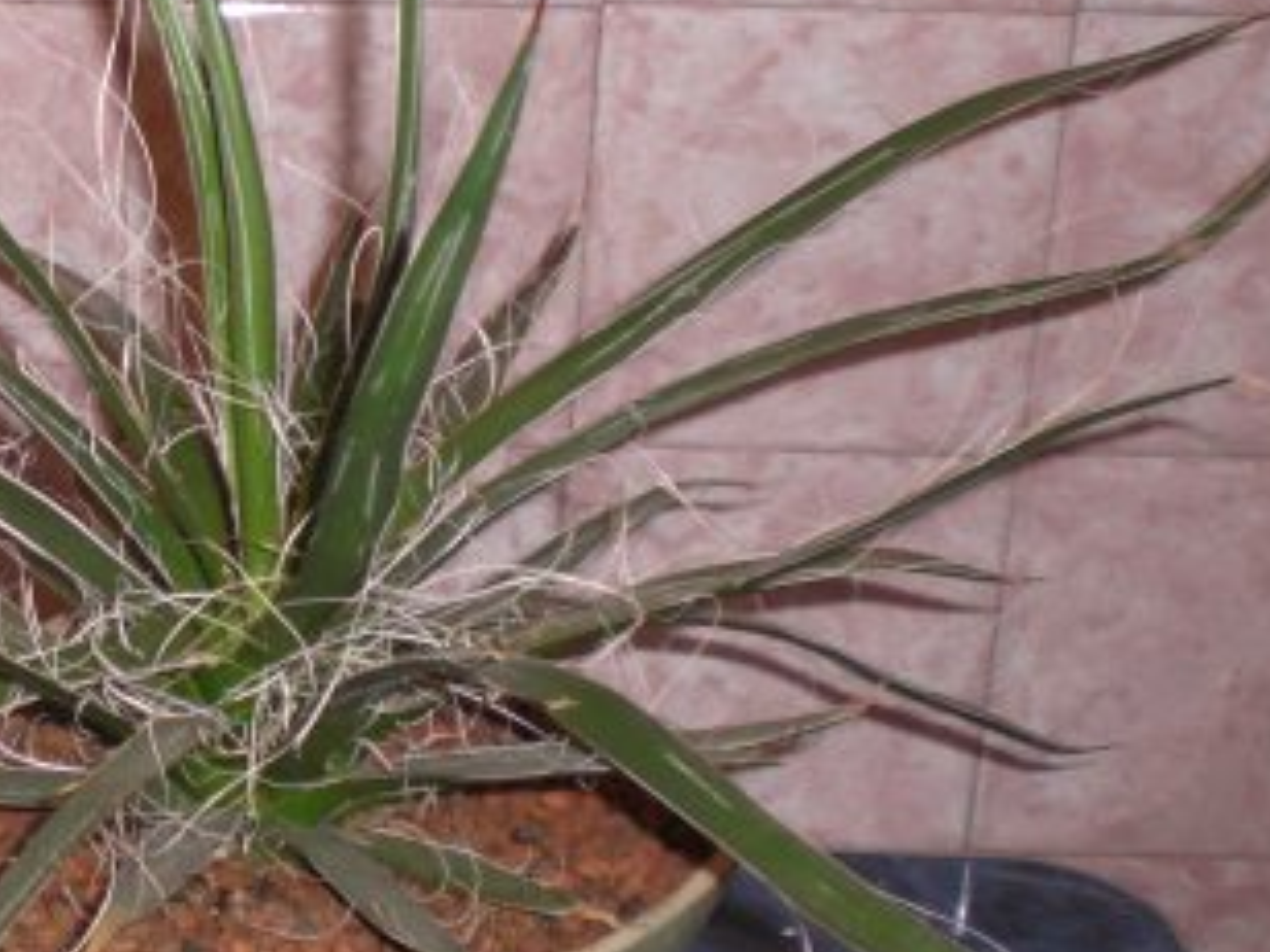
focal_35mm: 79
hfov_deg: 24.0
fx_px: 2898
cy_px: 396
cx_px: 120
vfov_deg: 18.6
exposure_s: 1/60
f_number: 3.1
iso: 200
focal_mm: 6.3
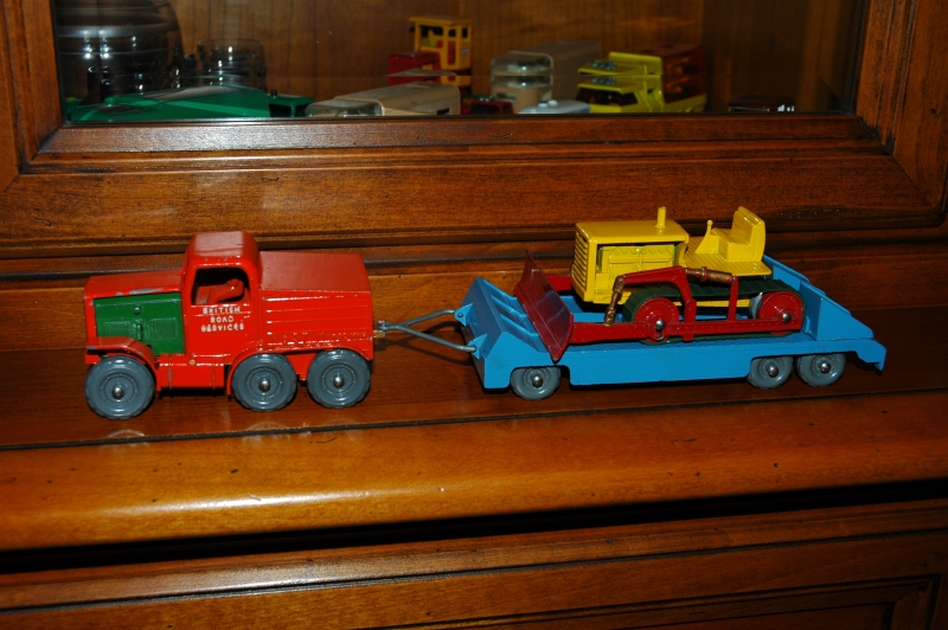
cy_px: 315
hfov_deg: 42.4
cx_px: 474
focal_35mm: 46
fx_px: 1223
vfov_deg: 28.9
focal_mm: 31
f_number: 5.6
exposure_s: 1/125
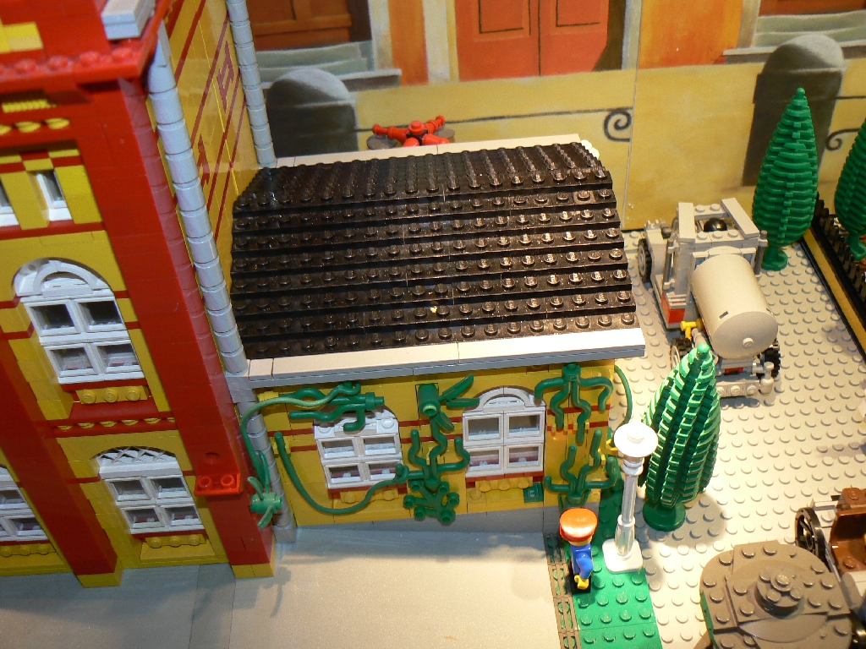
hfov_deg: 51.4
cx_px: 433
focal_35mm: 36
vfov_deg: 39.7
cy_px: 324
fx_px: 901
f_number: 2.8
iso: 100
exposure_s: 1/30
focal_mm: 6
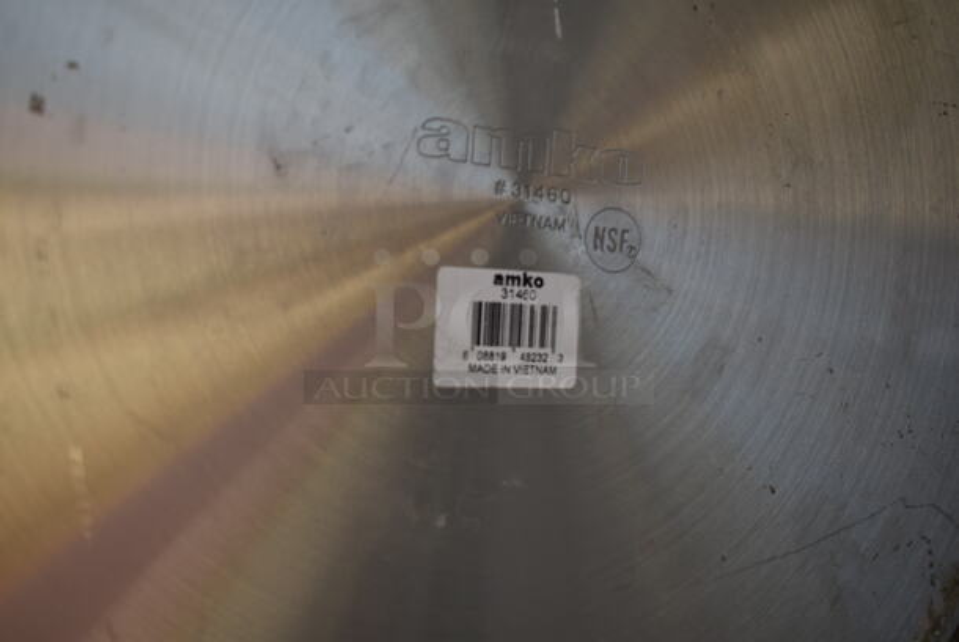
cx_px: 480
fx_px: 880
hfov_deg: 57.2
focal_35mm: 33
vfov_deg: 40.1
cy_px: 321
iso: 100
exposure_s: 1/125
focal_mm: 22
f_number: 4.5
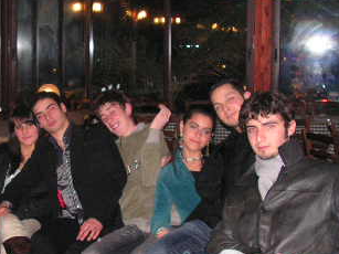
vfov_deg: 19.6
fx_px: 734
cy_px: 155
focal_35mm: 75
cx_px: 84
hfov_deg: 25.7
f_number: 3.2
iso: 200
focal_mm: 6
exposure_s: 1/40
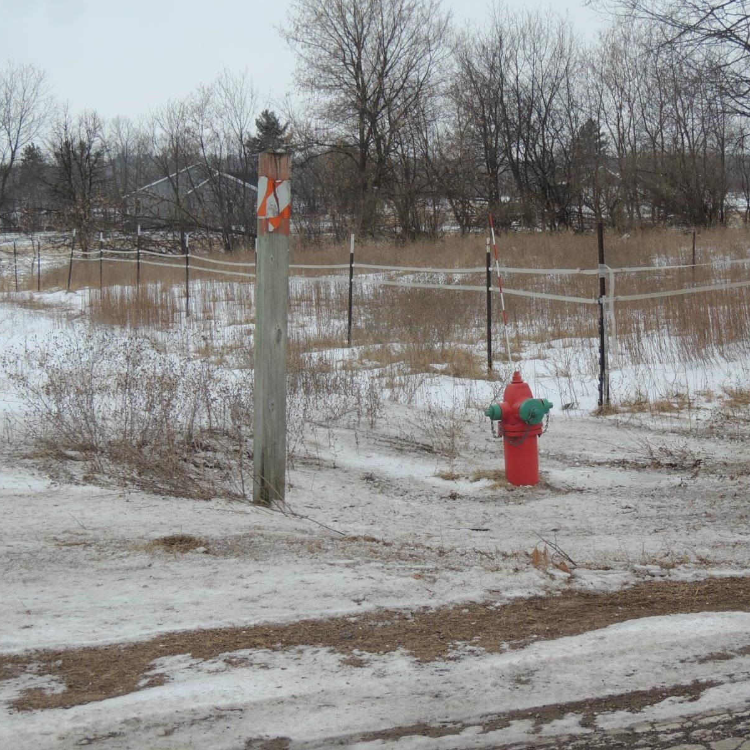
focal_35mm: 71
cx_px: 475
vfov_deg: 24.3
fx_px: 1740
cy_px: 374
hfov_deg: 24.2
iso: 125
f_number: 3.7
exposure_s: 1/400
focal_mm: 10.7
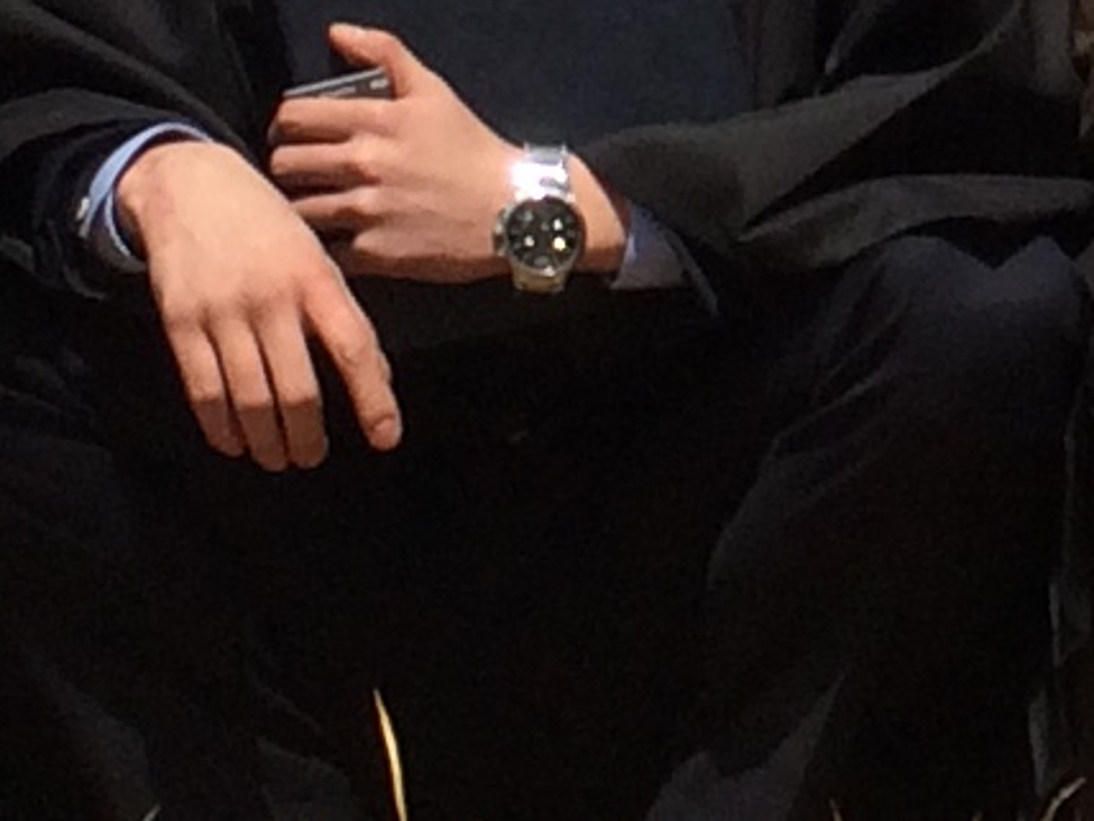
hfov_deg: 8.8
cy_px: -481
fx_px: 6984
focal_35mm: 221
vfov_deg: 6.6
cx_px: 1477
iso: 32
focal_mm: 4.15
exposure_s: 1/3731
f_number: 2.2
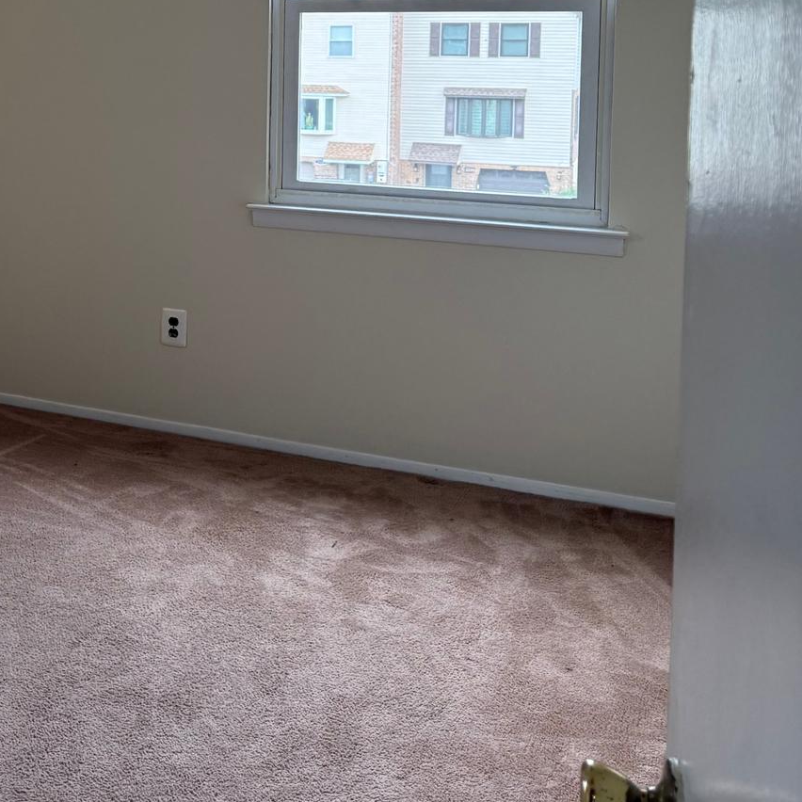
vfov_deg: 32.1
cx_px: -48
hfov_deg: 30.4
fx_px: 1337
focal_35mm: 51
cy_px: 111
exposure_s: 1/231
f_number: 1.78
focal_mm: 6.76
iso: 200
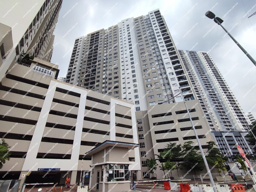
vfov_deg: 78.1
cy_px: 96
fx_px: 118
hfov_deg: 94.5
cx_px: 128
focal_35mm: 16
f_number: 2.2
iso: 50
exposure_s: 1/449
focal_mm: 1.65
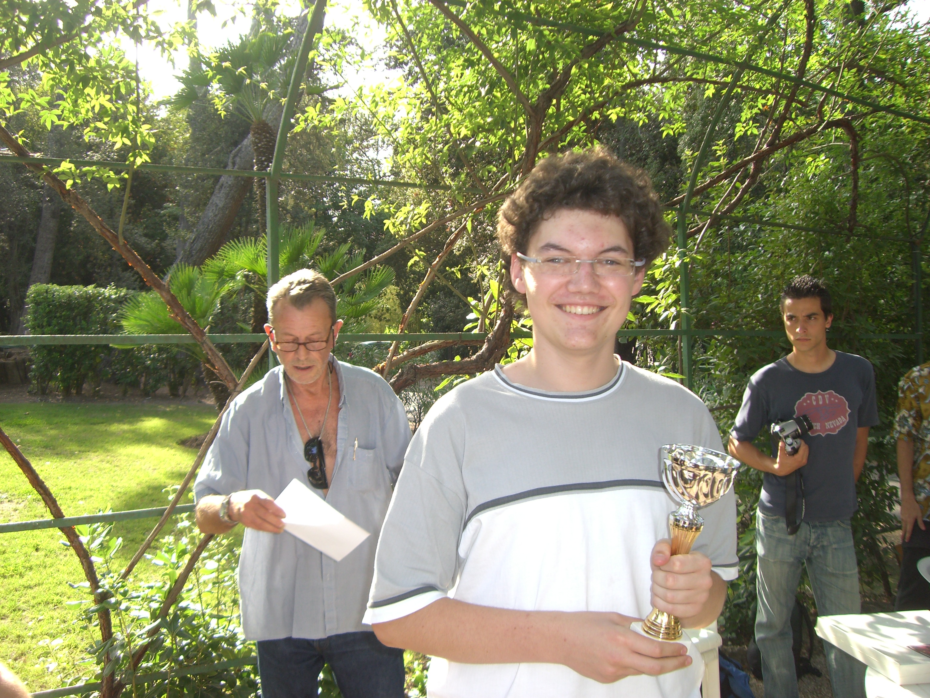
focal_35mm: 38
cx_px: 465
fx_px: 1021
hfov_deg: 49.0
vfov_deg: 37.7
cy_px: 349
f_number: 2.7
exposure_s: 1/160
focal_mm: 6.2
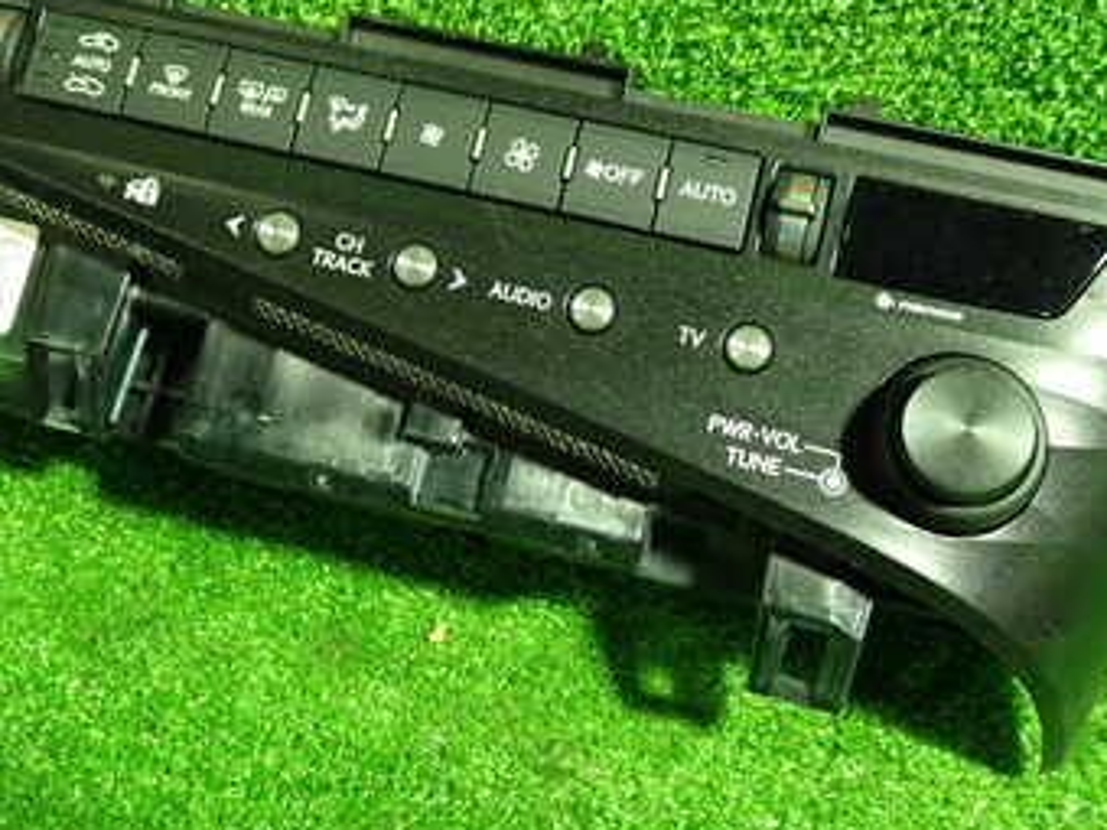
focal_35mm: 53
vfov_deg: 27.5
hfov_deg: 36.1
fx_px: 1695
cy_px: 332
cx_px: 505
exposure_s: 1/30
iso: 640
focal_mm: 5.4
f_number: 2.3
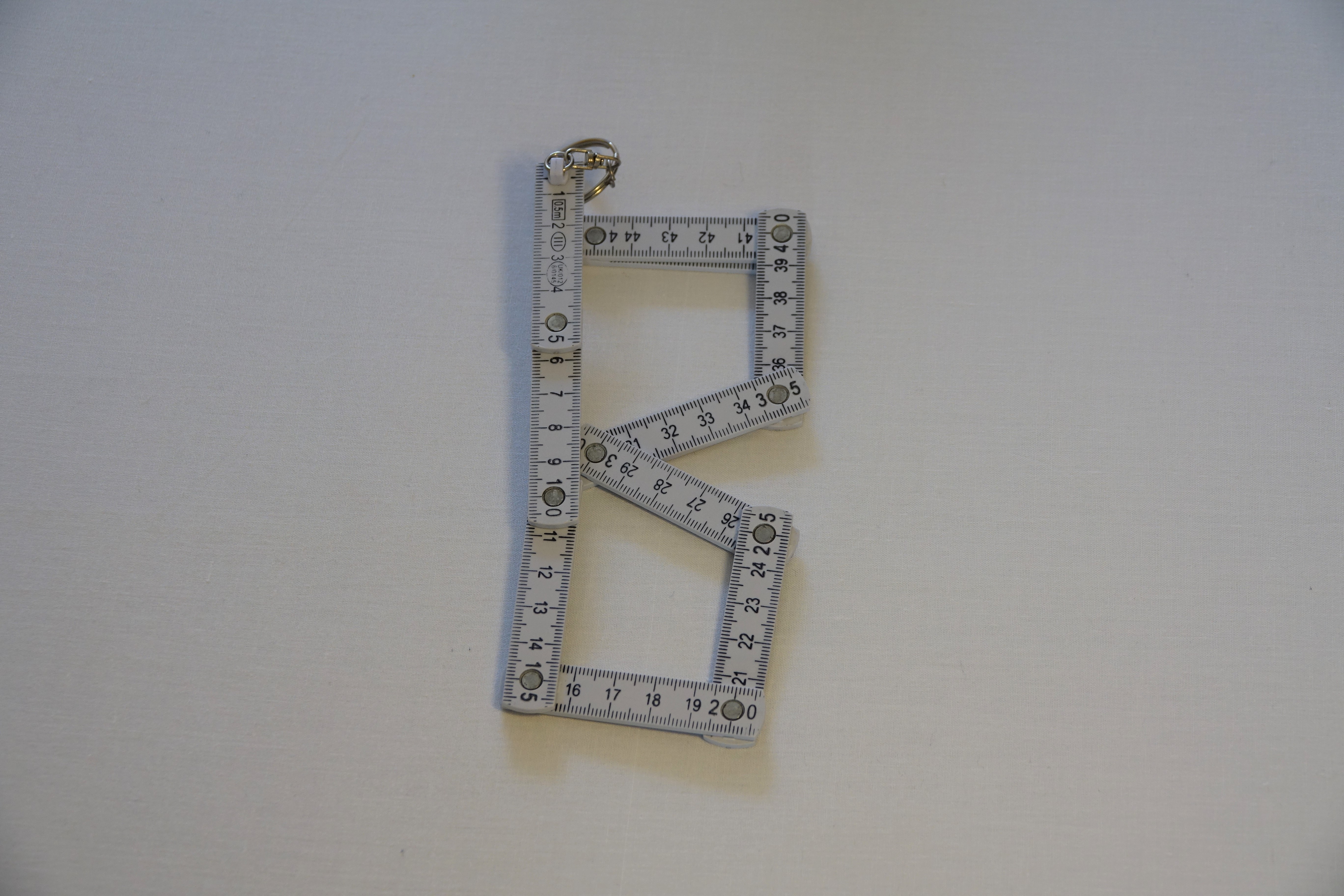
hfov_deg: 23.9
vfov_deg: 16.1
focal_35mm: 85
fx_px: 3173
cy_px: 448
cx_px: 672
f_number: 3.5
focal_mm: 31.33
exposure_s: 1/100
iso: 250
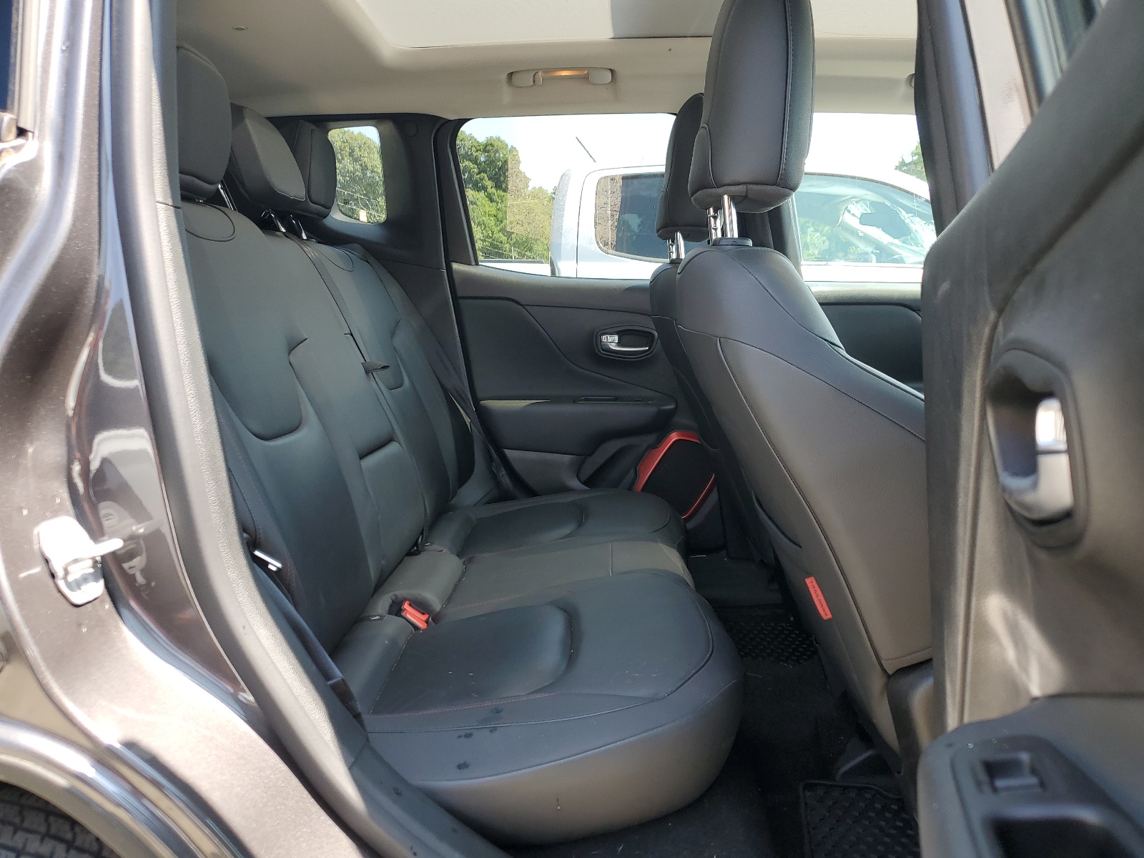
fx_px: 859
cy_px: 429
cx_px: 572
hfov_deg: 67.3
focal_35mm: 26
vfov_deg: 53.1
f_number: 1.5
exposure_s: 1/270
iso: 50
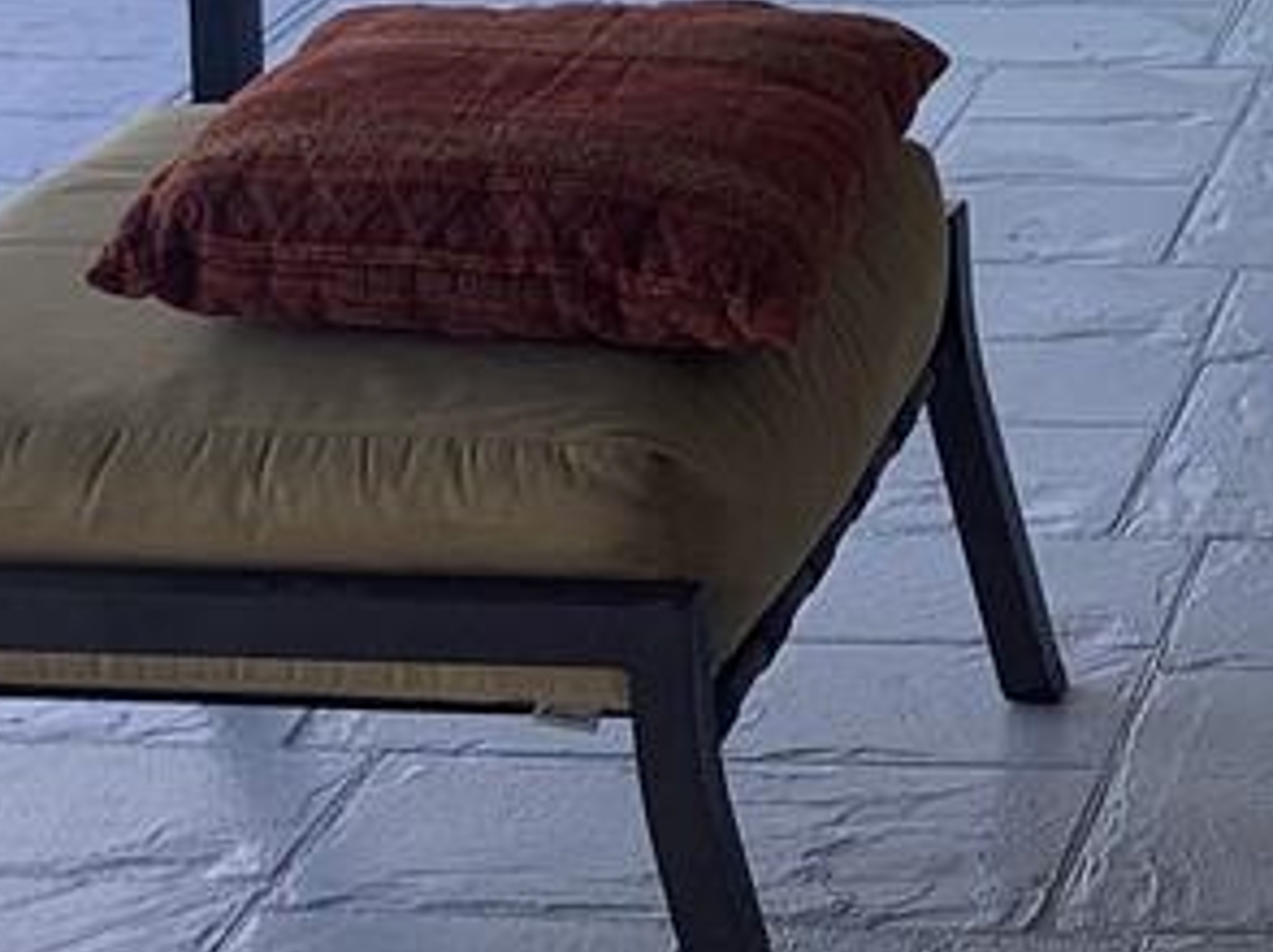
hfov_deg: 17.1
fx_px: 3968
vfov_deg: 12.7
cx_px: 1663
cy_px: -671
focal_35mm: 108
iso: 32
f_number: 2.4
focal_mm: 3.3
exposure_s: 1/120
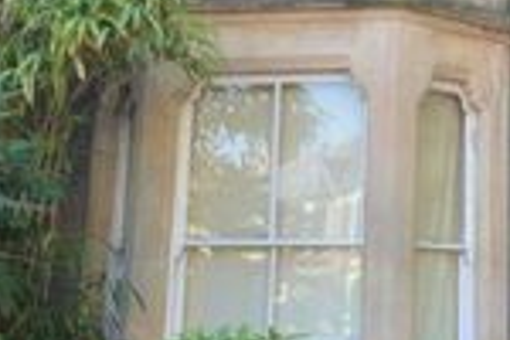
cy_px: 92
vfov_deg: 19.3
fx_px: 992
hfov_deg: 27.9
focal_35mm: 70
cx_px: 452
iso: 400
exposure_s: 1/160
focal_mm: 10
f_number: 6.3
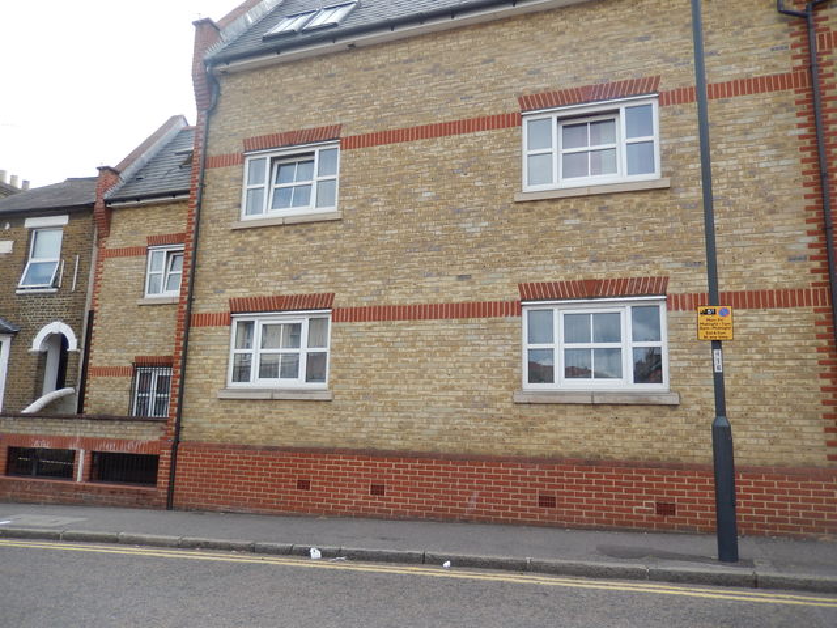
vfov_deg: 54.9
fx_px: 604
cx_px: 418
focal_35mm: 25
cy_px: 314
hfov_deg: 69.4
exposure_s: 1/640
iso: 125
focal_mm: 4.5
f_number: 3.4
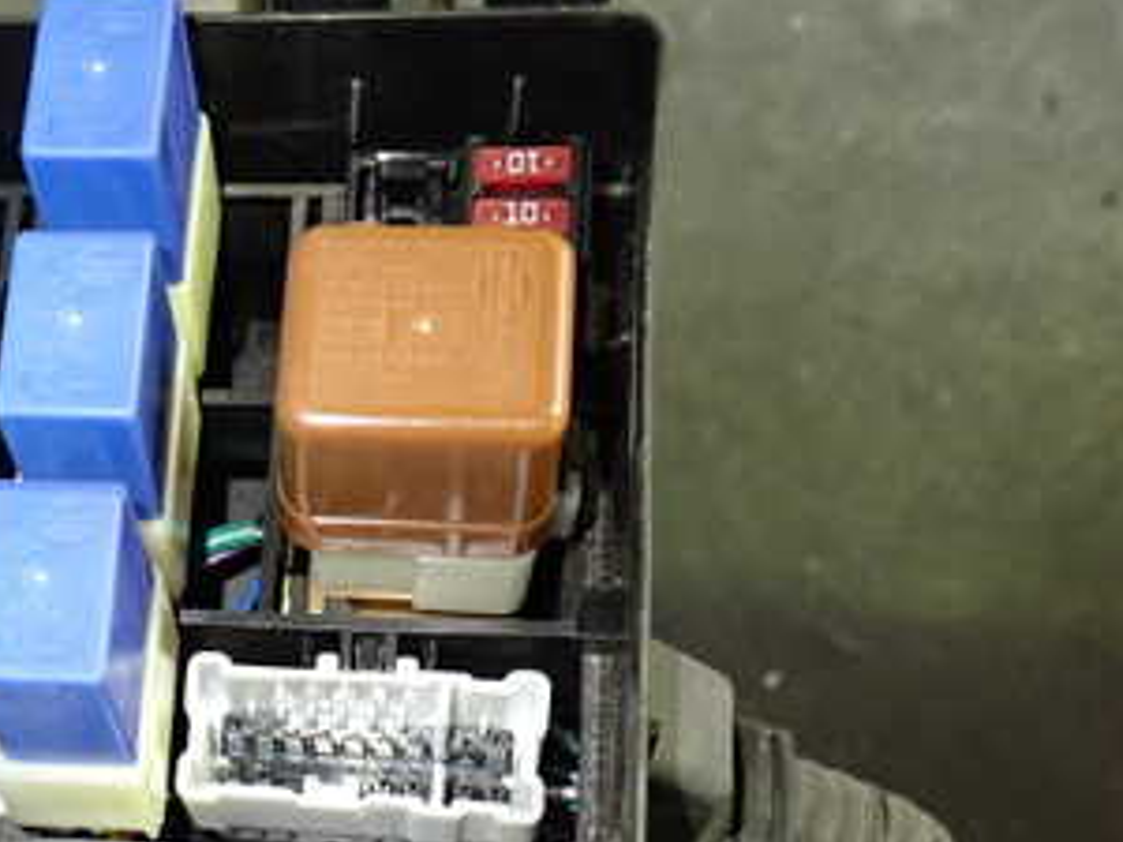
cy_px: 733
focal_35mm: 56
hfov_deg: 32.3
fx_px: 1817
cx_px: 67
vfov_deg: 25.4
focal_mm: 5.05
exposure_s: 1/30
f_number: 2.2
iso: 500
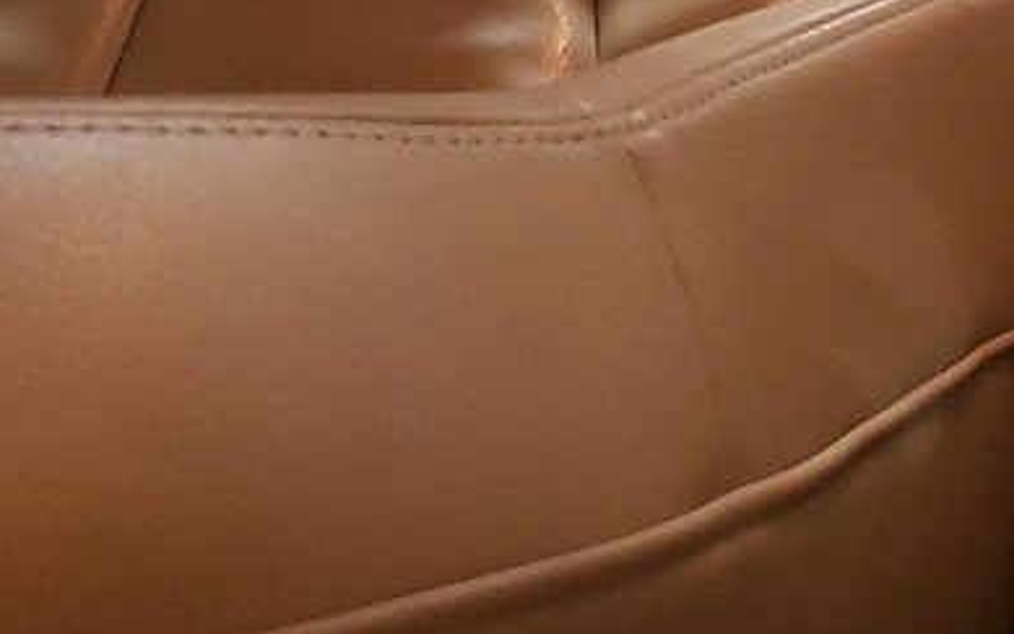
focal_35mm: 113
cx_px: 1308
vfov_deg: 10.4
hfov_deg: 17.3
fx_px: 3124
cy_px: -774
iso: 275
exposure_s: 1/40
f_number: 1.5
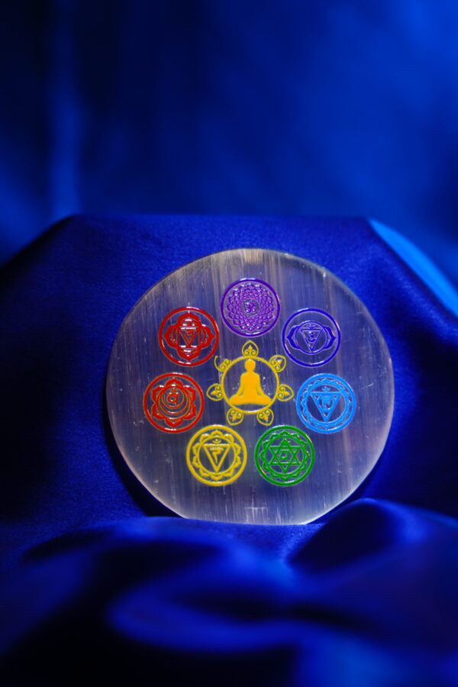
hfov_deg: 19.5
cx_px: 229
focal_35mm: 70
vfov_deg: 28.8
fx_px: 1336
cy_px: 344
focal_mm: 70
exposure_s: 1/100
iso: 320
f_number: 2.8
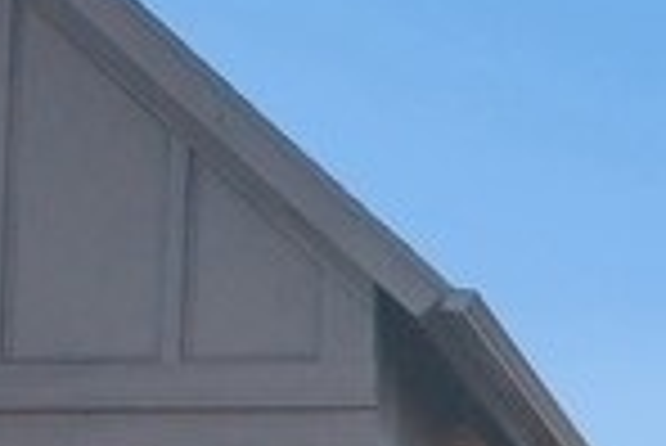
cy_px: 1036
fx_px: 3481
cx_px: 1719
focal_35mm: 188
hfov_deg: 9.5
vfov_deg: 6.9
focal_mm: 31
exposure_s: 1/1000
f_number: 8
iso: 200
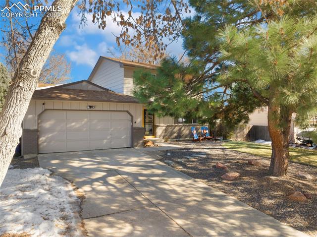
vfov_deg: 56.7
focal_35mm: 24
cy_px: 118
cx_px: 158
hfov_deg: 71.7
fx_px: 219
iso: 100
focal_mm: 12.29
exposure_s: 1/20
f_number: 10
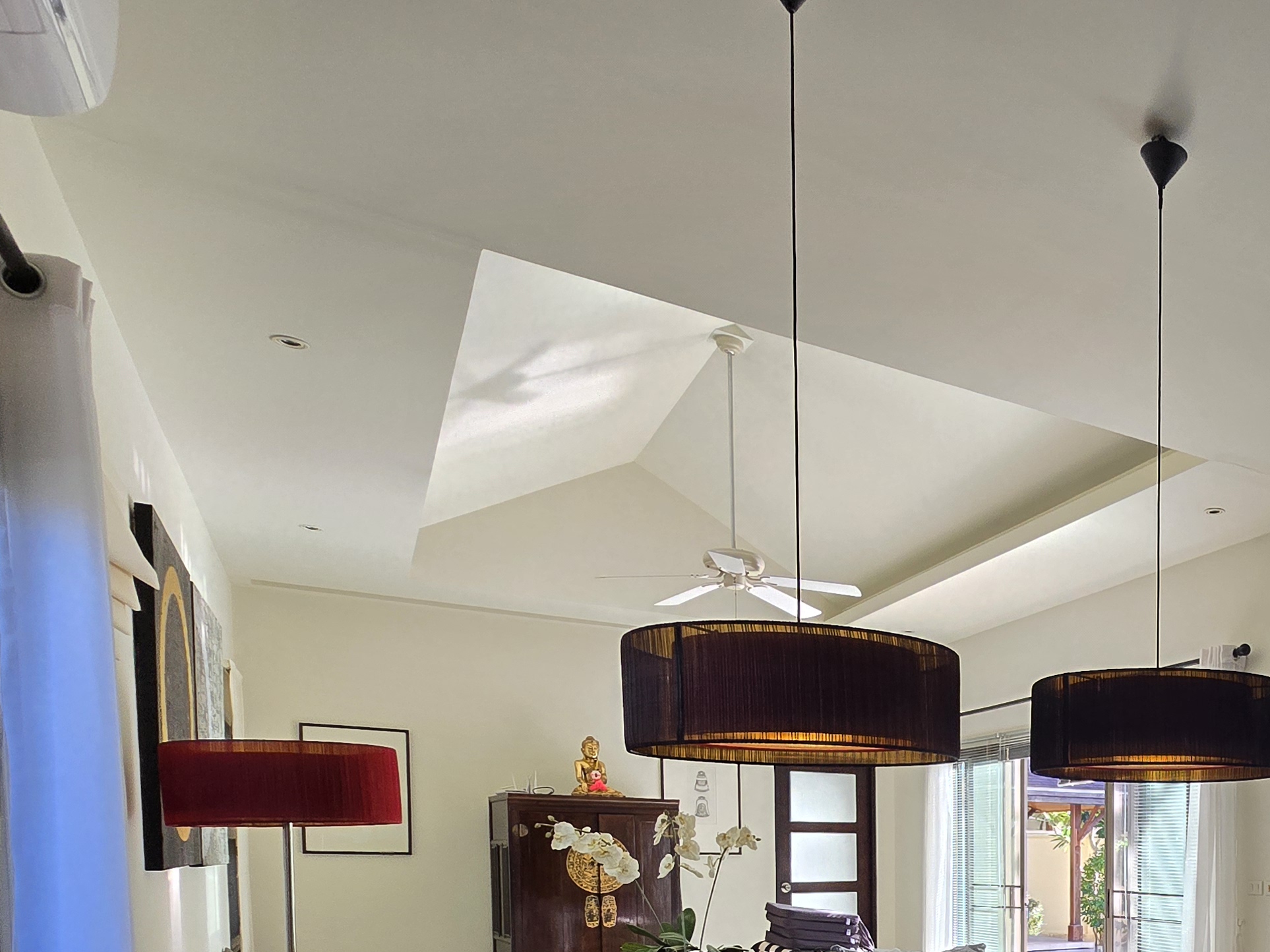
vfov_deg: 44.6
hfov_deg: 56.7
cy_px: 925
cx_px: 1134
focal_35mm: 27
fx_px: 990
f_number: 2.2
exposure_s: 1/100
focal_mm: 2.2
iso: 80
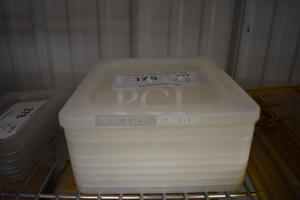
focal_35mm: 27
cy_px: 100
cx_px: 150
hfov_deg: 67.3
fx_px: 225
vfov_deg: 48.0
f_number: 3.5
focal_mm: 18
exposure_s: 1/125
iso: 1250
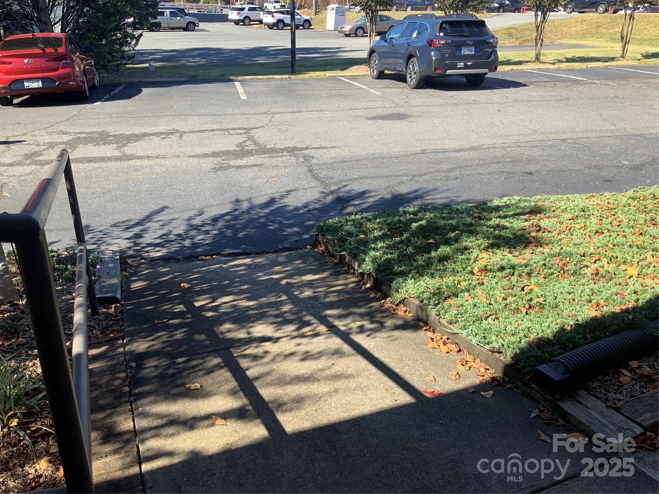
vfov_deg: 48.2
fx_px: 552
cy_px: 247
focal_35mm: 29
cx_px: 330
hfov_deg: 61.7
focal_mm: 3
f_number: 1.8
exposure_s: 1/642
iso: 16
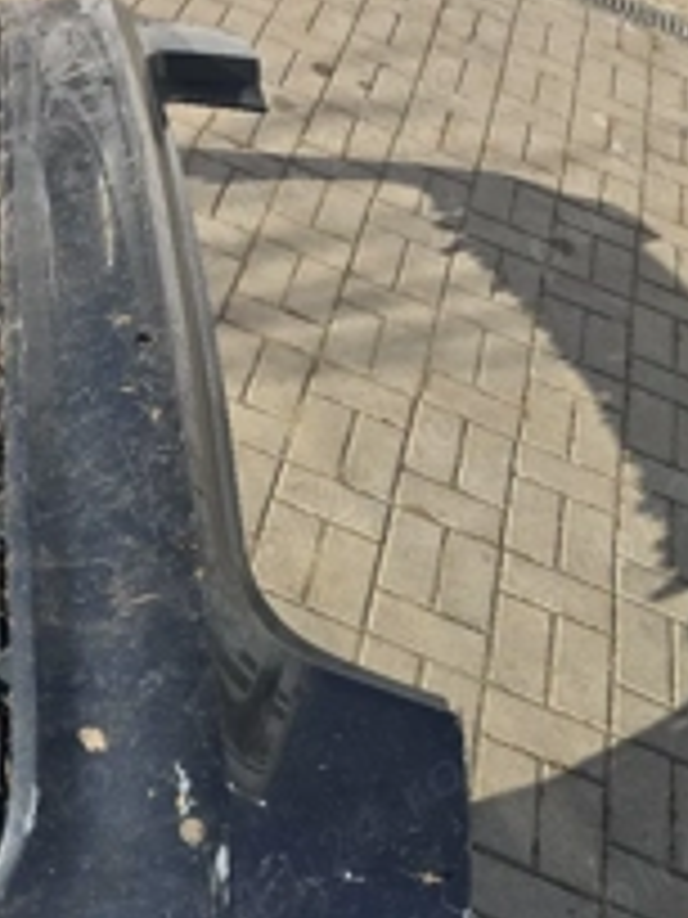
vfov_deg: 41.8
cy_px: 567
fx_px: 1193
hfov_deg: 30.6
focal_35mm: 45
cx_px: 58
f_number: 1.7
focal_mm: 6.3
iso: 12
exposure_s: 1/588
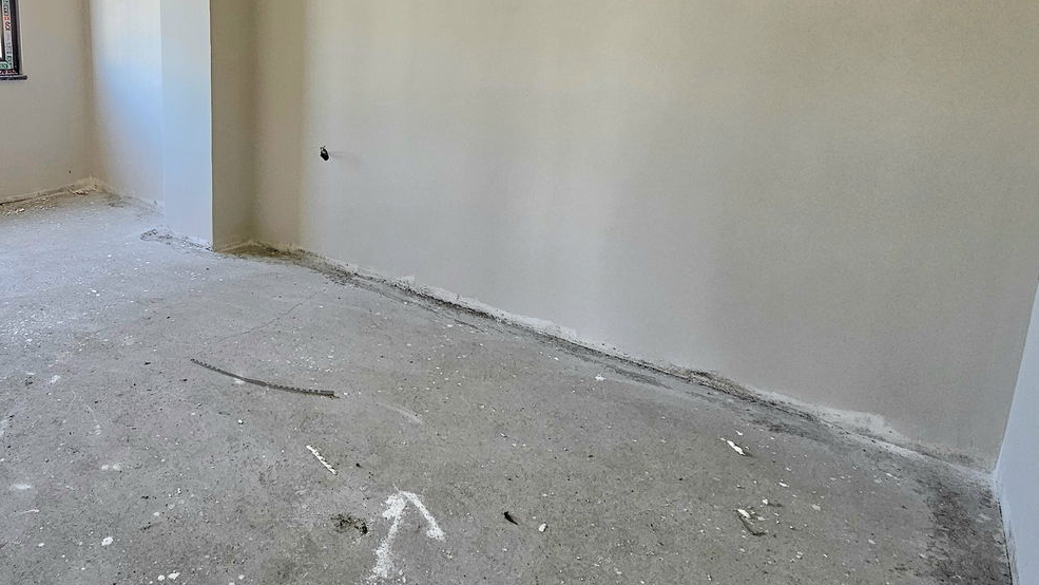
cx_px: 352
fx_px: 634
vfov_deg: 48.3
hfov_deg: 76.4
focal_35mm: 23
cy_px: 174
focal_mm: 2.2
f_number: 2.2
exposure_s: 1/192
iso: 100
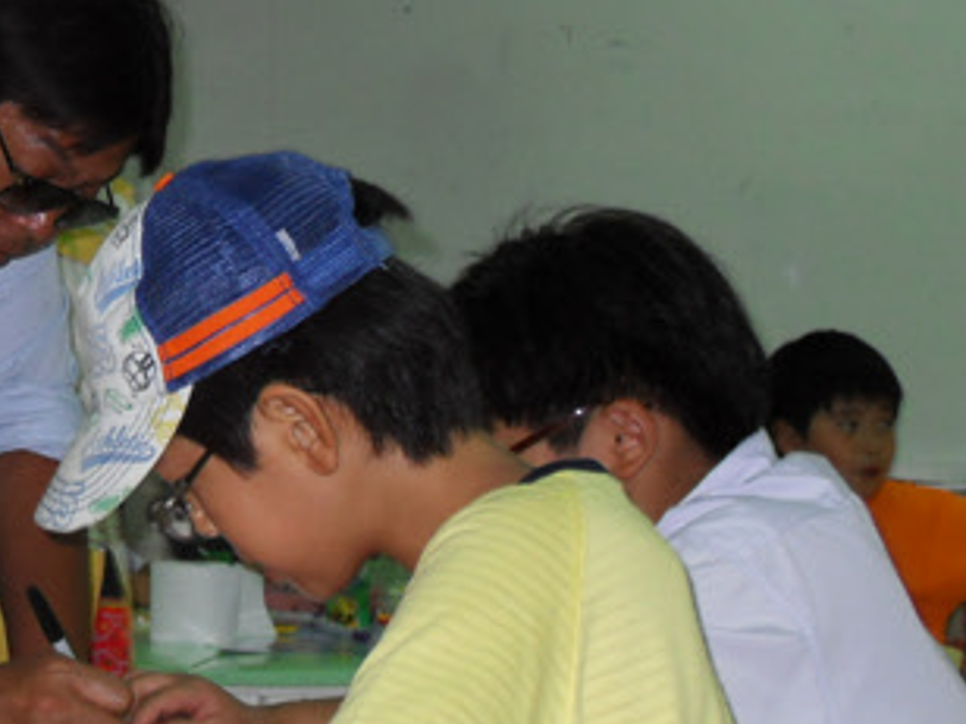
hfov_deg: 16.5
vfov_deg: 12.7
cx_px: 13
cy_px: 338
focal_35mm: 117
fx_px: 3265
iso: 200
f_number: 3.6
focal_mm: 9.6
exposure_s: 1/60
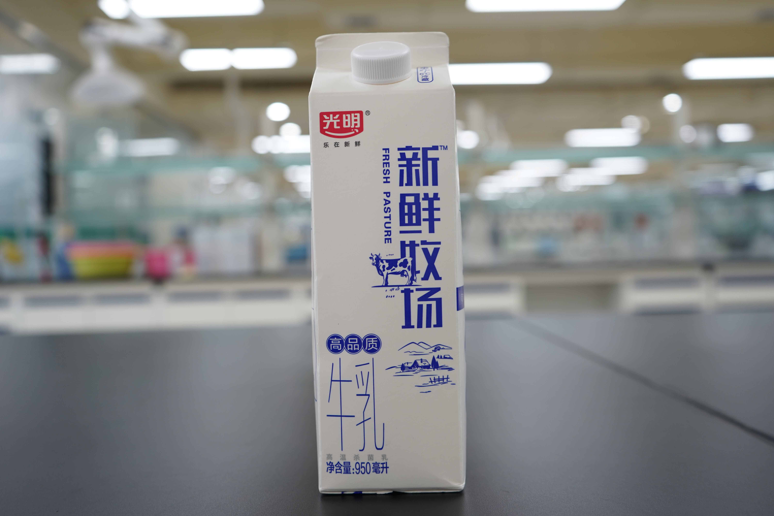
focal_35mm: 34
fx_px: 731
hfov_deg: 55.8
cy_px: 258
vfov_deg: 38.9
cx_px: 387
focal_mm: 34
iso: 320
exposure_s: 1/40
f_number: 4
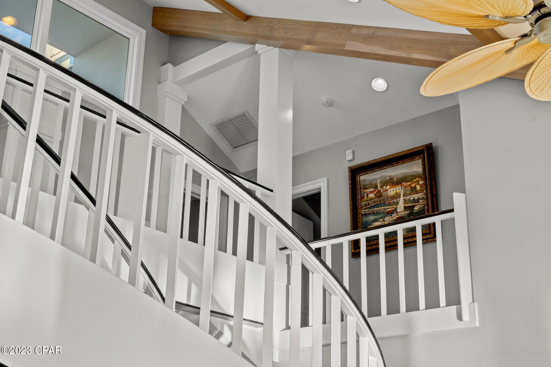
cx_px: 276
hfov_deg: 39.6
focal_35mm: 50
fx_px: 765
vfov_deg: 27.0
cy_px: 184
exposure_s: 1/8
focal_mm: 50
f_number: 10
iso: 160
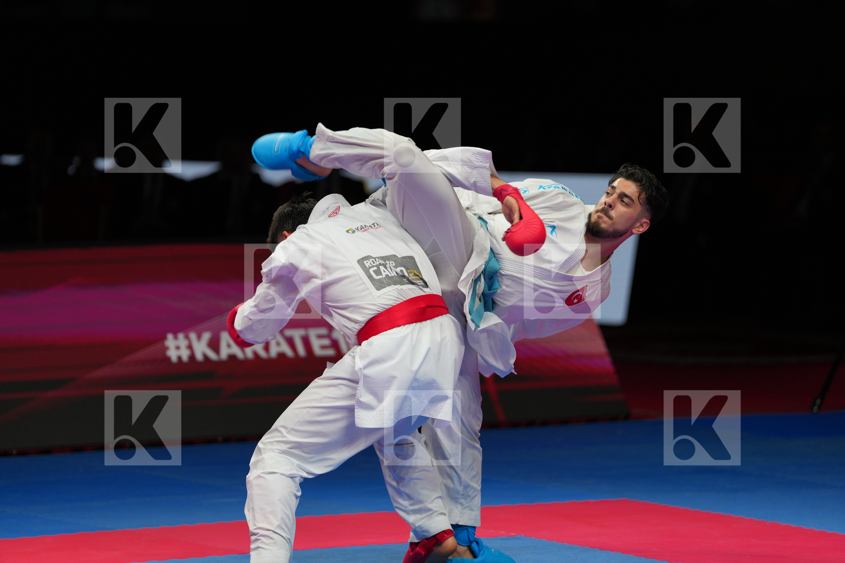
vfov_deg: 6.9
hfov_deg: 10.3
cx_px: 422
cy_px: 282
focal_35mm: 200
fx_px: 4693
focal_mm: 200
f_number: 2.8
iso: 400
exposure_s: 1/1000
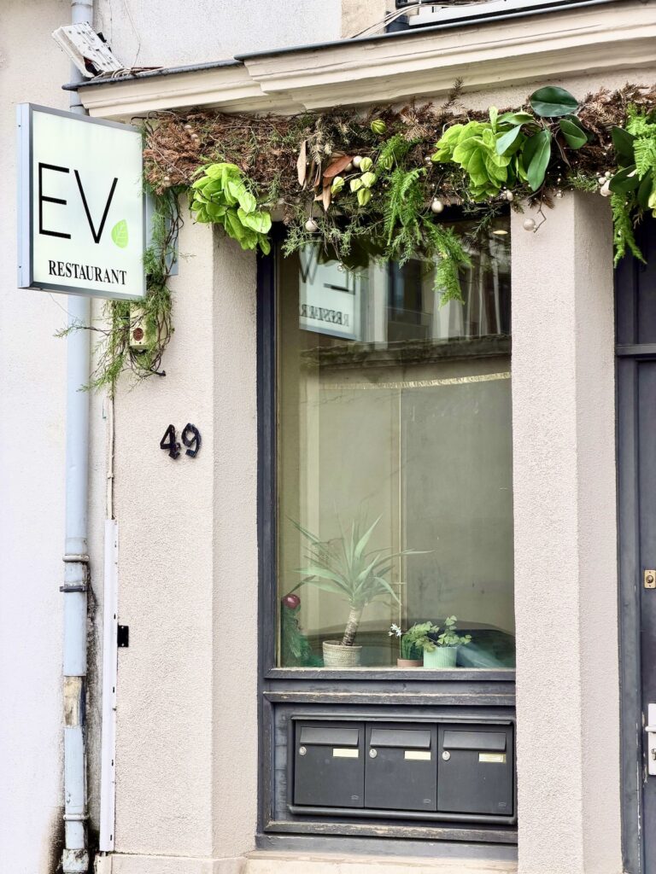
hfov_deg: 14.8
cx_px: 328
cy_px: 437
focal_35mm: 100
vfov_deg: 19.6
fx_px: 2527
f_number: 2.8
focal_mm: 16.89
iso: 50
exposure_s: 1/273
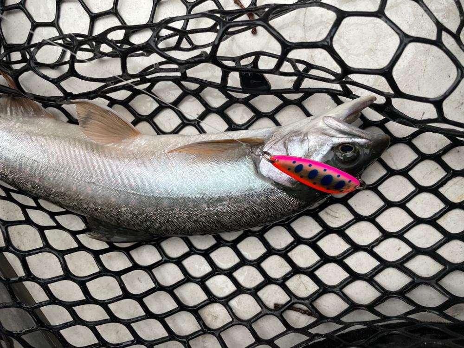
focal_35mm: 26
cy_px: 174
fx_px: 349
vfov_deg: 53.1
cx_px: 232
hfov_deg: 67.3
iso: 125
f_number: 1.6
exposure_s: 1/121
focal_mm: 4.2
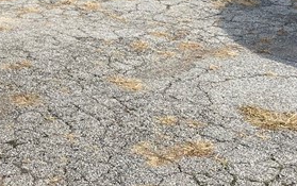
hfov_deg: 19.0
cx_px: -97
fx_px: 818
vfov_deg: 12.3
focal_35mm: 101
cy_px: -101
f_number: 1.8
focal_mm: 4.25
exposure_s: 1/1608
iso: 32
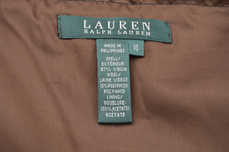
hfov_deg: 26.0
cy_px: 76
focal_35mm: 78
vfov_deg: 17.5
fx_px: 496
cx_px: 114
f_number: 5.6
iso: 200
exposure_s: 1/125
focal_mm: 52
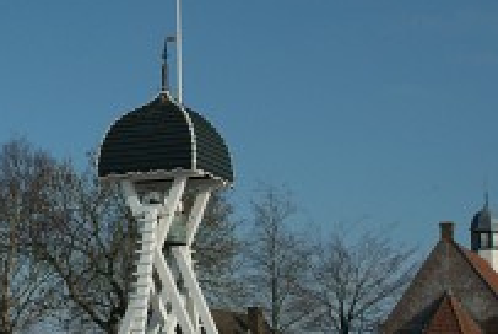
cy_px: 237
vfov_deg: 14.7
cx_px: 130
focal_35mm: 93
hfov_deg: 21.7
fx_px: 1288
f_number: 6.7
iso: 200
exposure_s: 1/1000
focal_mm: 28
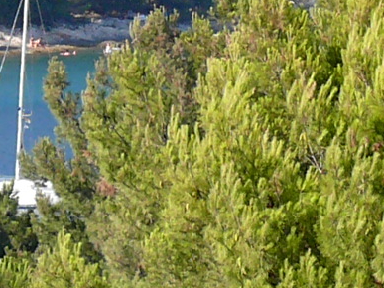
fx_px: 10047
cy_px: -125
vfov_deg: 1.6
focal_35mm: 906
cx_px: 237
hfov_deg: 2.2
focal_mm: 26
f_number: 4
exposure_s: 1/200
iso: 100
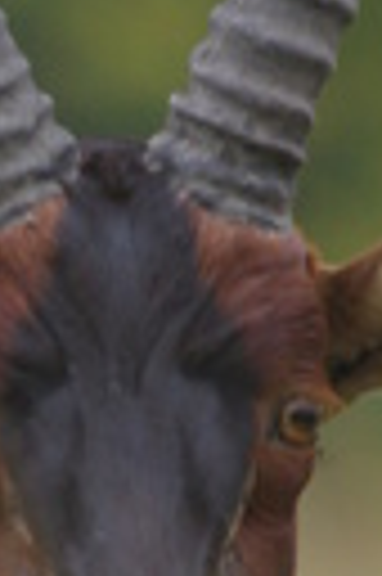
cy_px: 279
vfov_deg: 0.7
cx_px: -81
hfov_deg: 0.5
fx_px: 44860
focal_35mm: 2811
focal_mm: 500
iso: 200
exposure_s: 1/180
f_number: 6.7
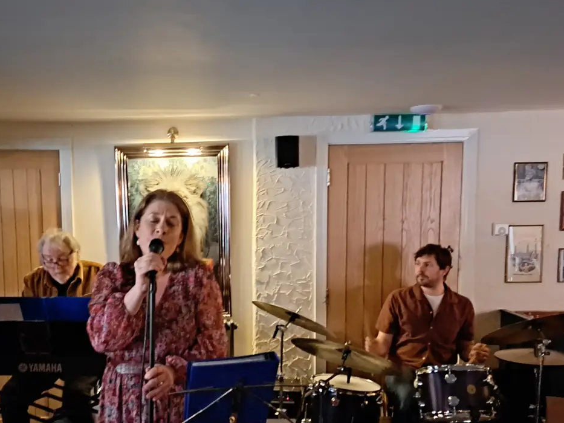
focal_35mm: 36
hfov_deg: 50.4
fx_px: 587
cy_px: 285
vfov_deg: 39.2
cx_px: 189
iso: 1600
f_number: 1.8
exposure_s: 1/17
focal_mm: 5.23
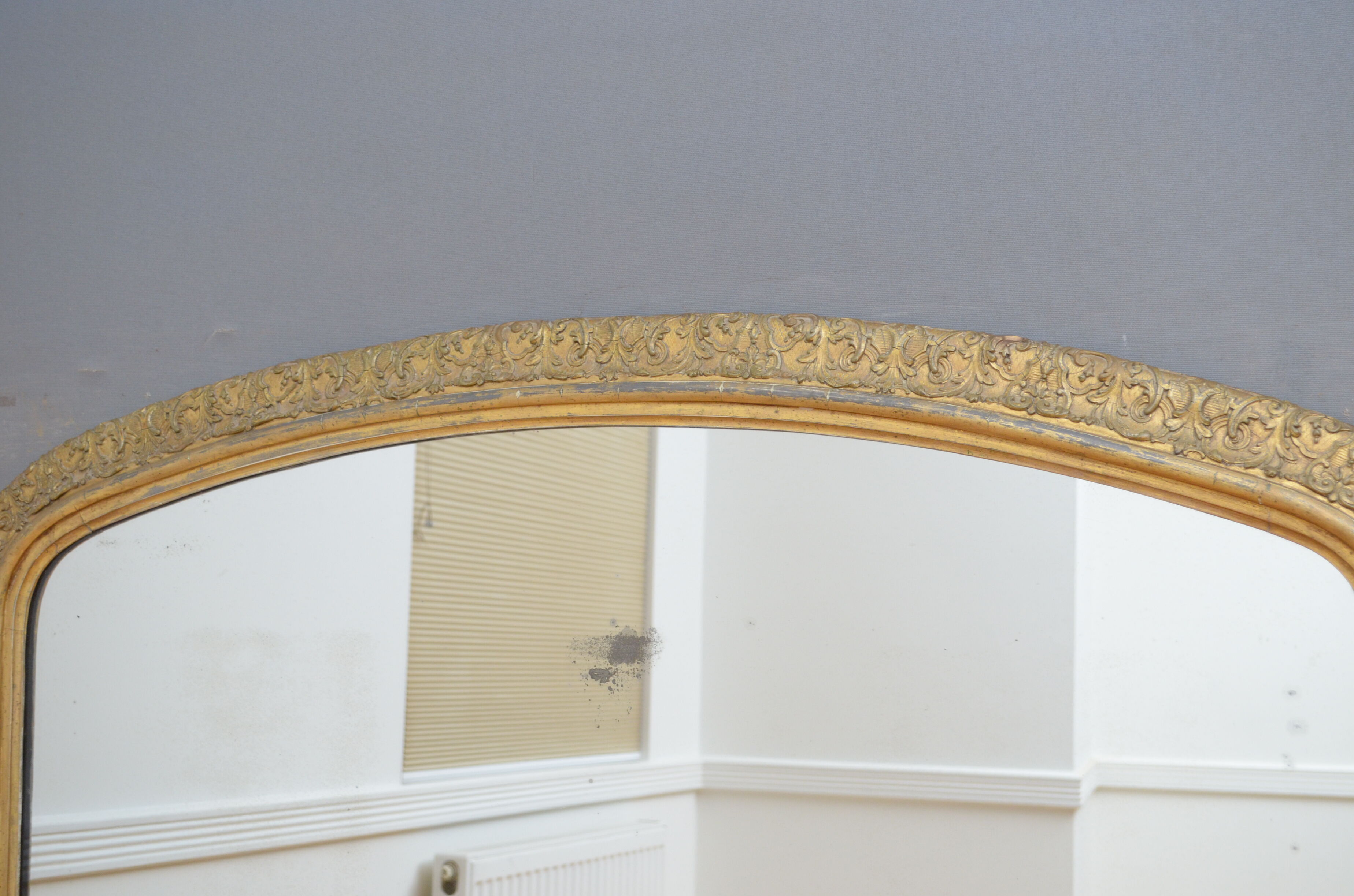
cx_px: 677
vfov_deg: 26.4
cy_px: 448
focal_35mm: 51
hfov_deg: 39.0
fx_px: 1914
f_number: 5.6
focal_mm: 34
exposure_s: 1/125
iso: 1000
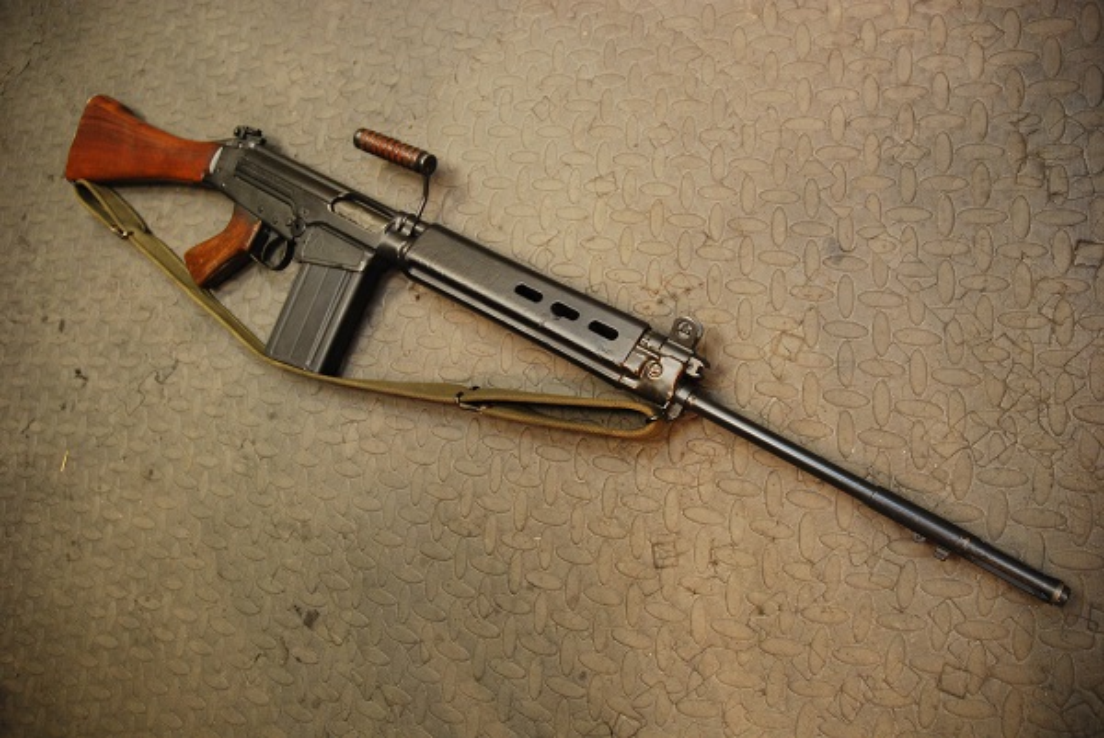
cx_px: 552
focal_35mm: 27
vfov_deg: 48.0
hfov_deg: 67.3
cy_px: 369
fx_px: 829
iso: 720
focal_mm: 18
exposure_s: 1/30
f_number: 3.5
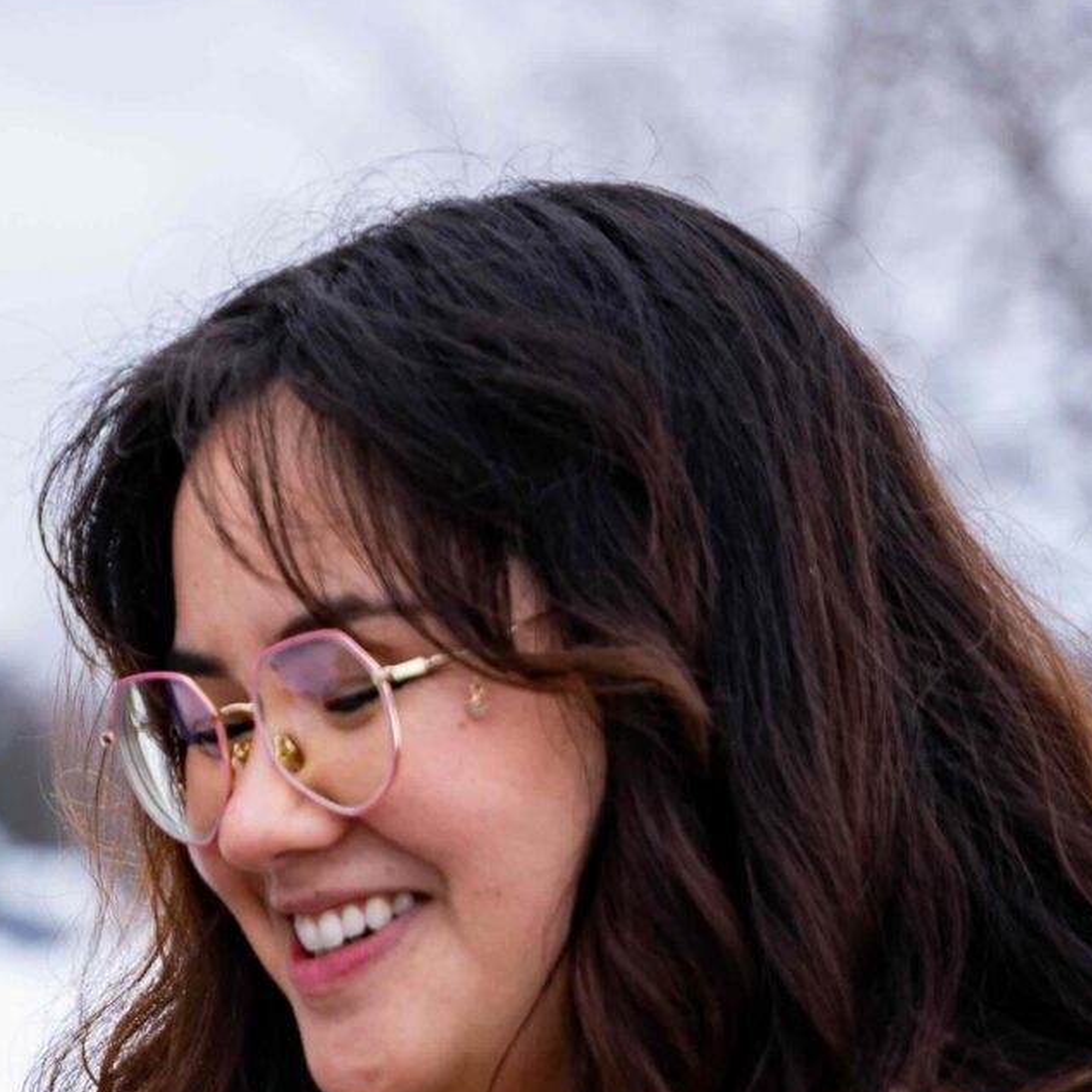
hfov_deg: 7.2
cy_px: 1394
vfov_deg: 7.2
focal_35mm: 240
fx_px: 8566
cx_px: -485
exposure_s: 1/640
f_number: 2.8
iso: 100
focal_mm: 70
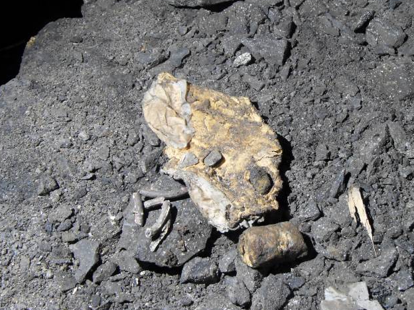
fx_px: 598
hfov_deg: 38.2
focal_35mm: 50
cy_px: 125
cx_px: 208
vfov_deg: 29.0
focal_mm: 6.6
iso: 200
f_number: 3.5
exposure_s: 1/8
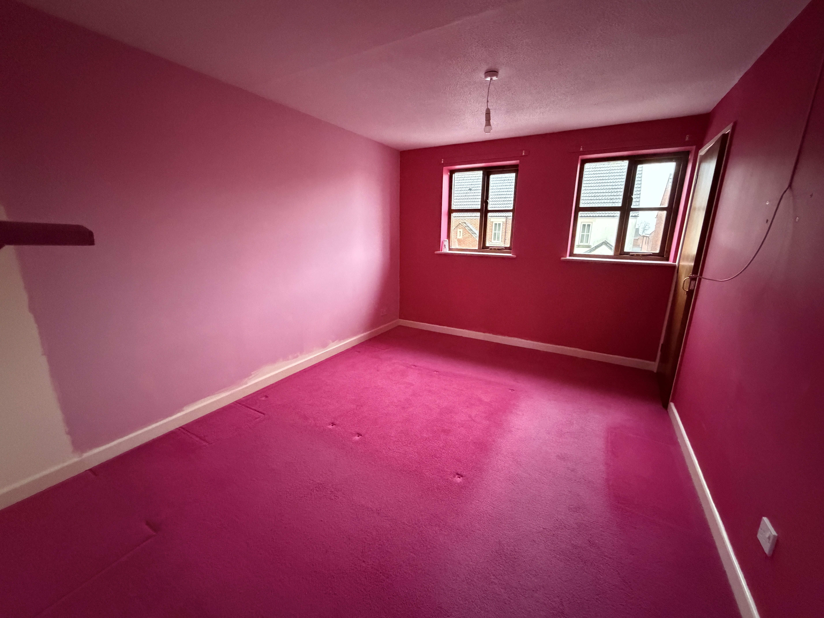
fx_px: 333
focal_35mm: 14
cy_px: 309
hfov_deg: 102.1
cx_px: 412
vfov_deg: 85.7
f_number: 2.2
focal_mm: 2.22
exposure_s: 1/58
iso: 1250
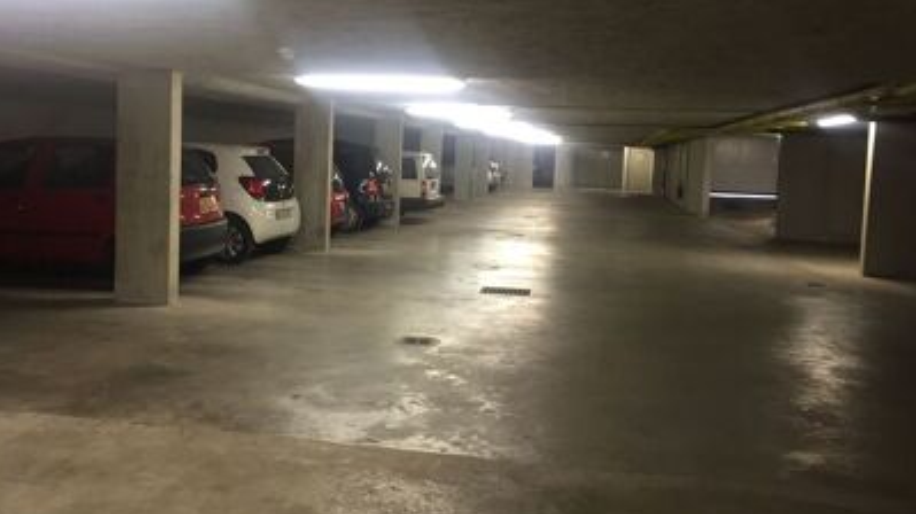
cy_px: 225
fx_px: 923
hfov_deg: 52.6
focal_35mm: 38
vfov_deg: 31.1
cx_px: 386
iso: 80
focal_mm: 4.15
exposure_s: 1/33
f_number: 2.2
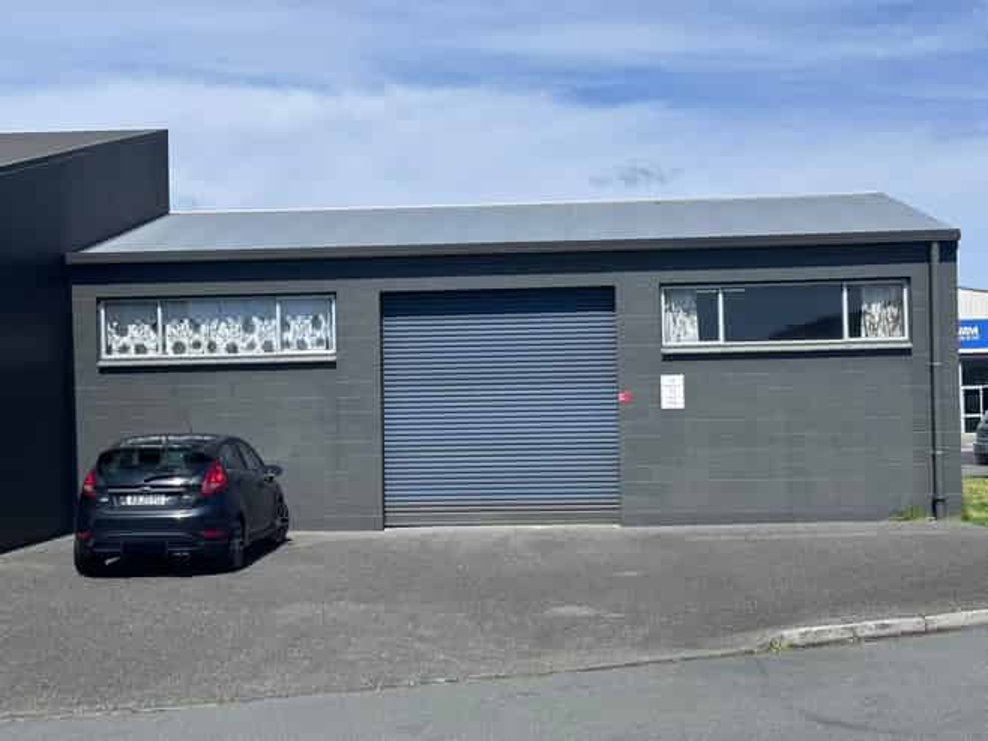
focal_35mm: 48
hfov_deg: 39.7
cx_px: 494
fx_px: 1370
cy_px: 370
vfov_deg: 30.2
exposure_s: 1/5556
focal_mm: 6.86
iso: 64
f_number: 1.78
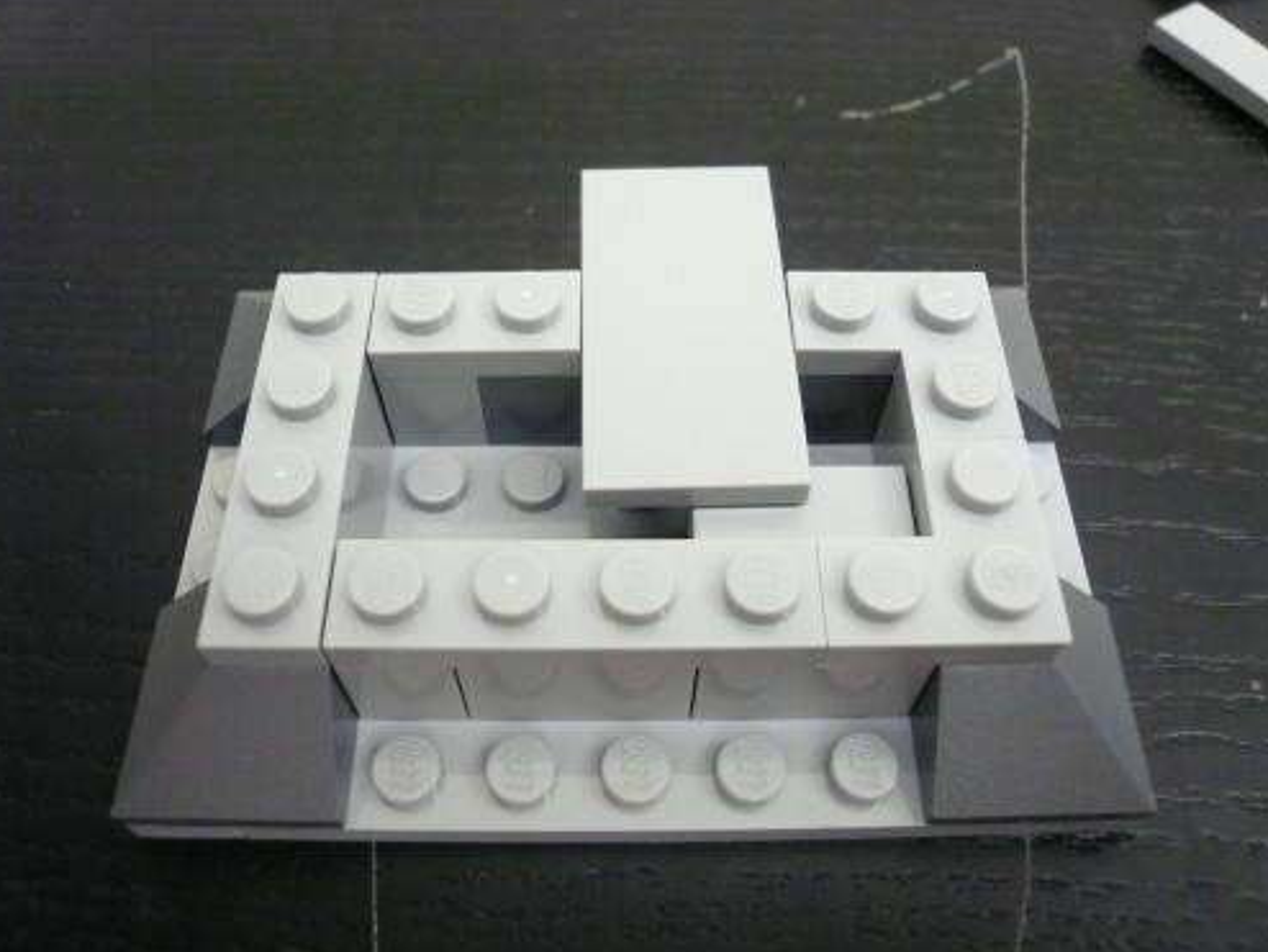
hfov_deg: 61.6
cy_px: 470
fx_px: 1063
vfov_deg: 48.3
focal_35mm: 29
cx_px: 624
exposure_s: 1/10
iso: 400
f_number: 2.8
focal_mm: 4.6
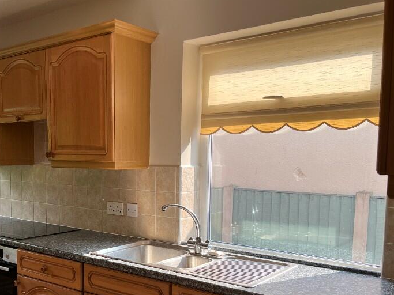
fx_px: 444
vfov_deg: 36.2
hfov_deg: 47.5
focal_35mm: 39
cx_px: 150
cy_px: 209
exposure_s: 1/407
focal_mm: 5.1
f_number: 1.6
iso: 50
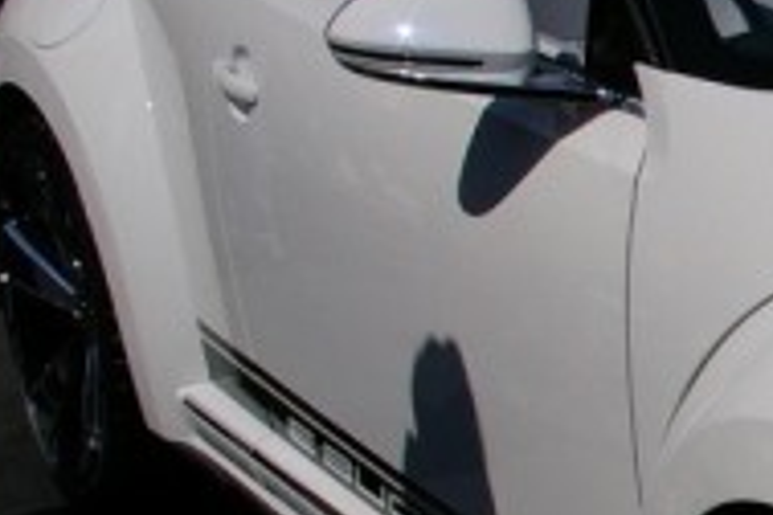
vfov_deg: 10.8
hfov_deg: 14.5
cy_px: 374
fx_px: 2727
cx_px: 1313
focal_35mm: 127
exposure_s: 1/500
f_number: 13
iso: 200
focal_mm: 20
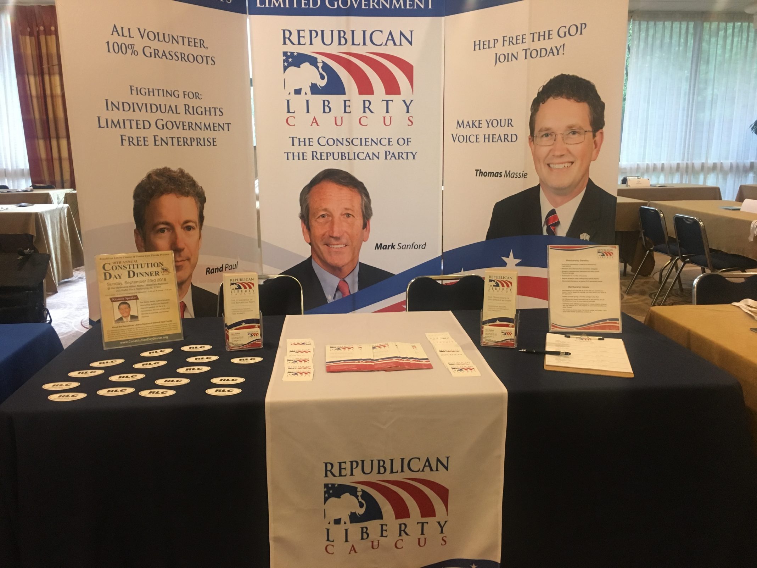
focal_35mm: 29
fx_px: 634
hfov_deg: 61.7
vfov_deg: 48.2
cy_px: 284
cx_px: 378
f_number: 2.2
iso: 160
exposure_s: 1/30
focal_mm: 4.15
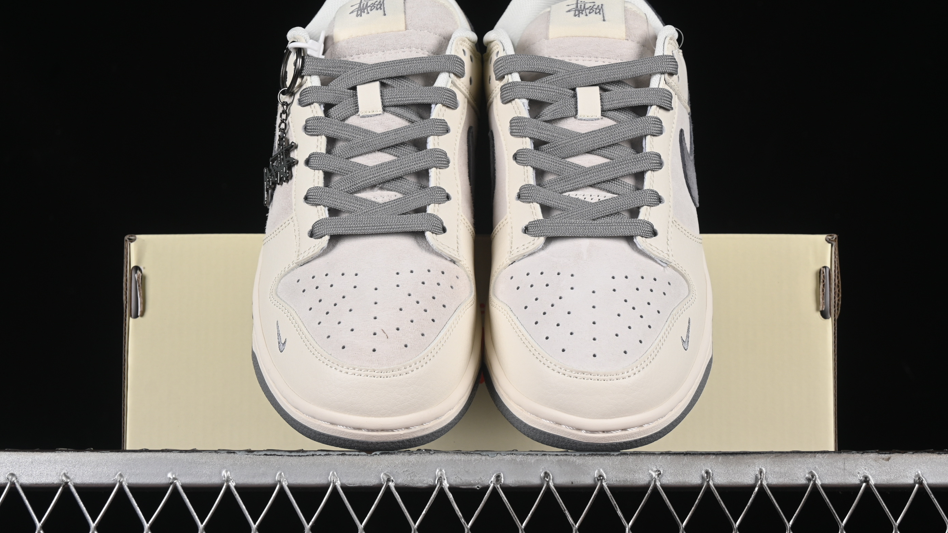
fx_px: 1986
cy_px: 254
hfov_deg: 26.9
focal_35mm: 79
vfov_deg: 15.3
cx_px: 476
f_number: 8
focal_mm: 50
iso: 160
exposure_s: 1/80
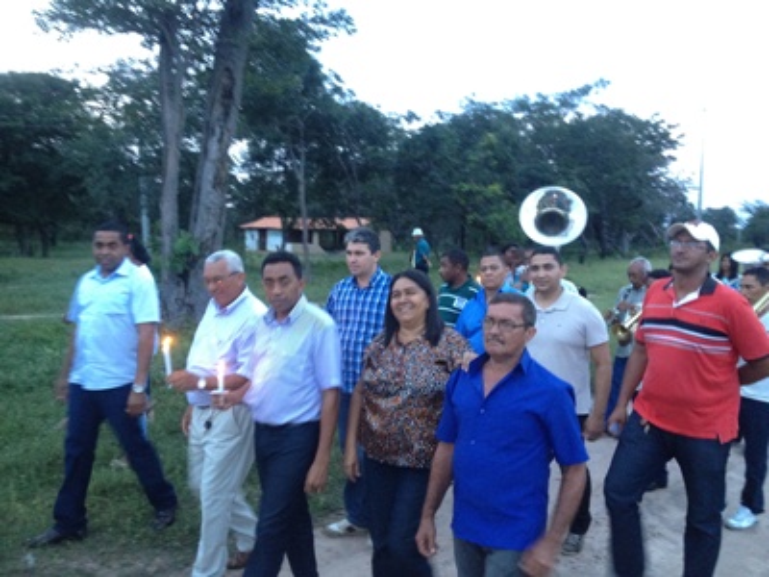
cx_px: 384
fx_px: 778
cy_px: 288
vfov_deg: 40.7
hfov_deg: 52.6
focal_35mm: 35
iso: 250
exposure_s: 1/20
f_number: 2.4
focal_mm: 4.28
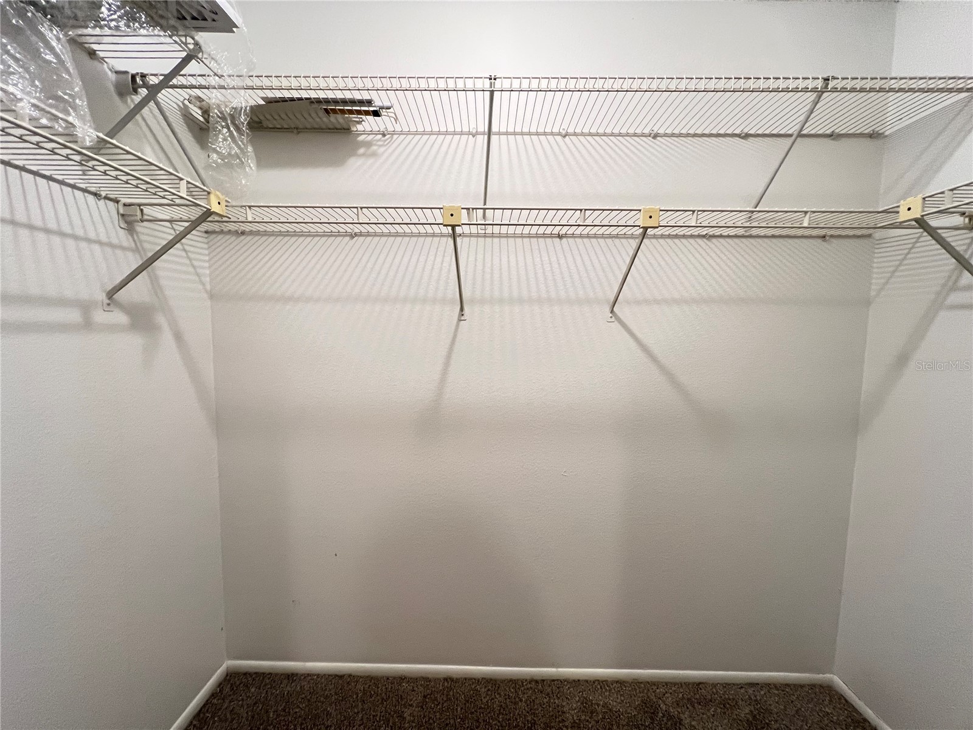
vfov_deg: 89.9
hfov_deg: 106.2
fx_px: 365
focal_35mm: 13
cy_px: 365
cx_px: 486
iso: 320
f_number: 1.8
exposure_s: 1/60
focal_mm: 1.57
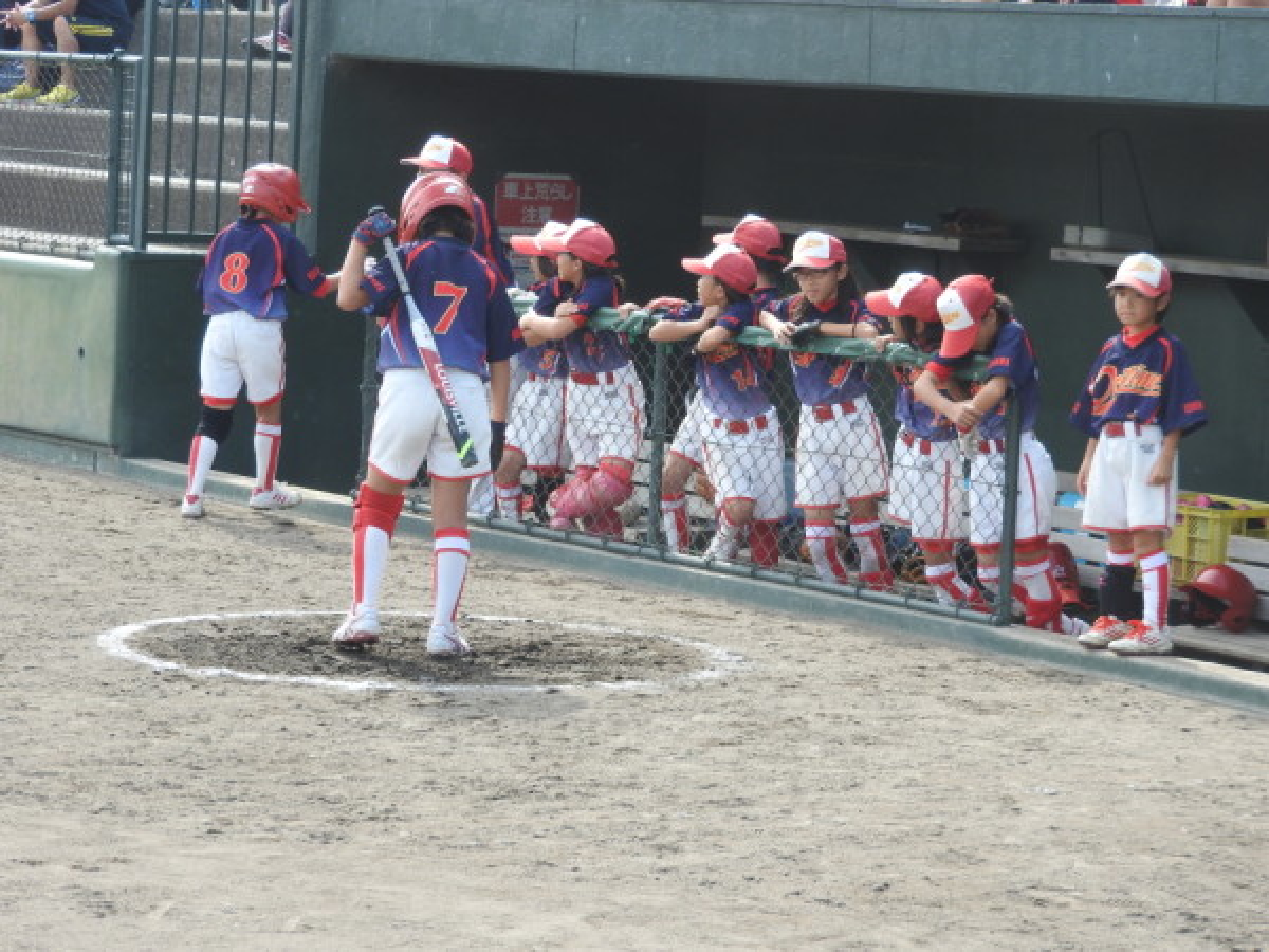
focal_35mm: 135
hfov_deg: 14.6
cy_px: 476
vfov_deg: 11.0
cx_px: 634
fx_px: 4949
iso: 100
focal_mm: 24.2
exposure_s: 1/125
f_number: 5
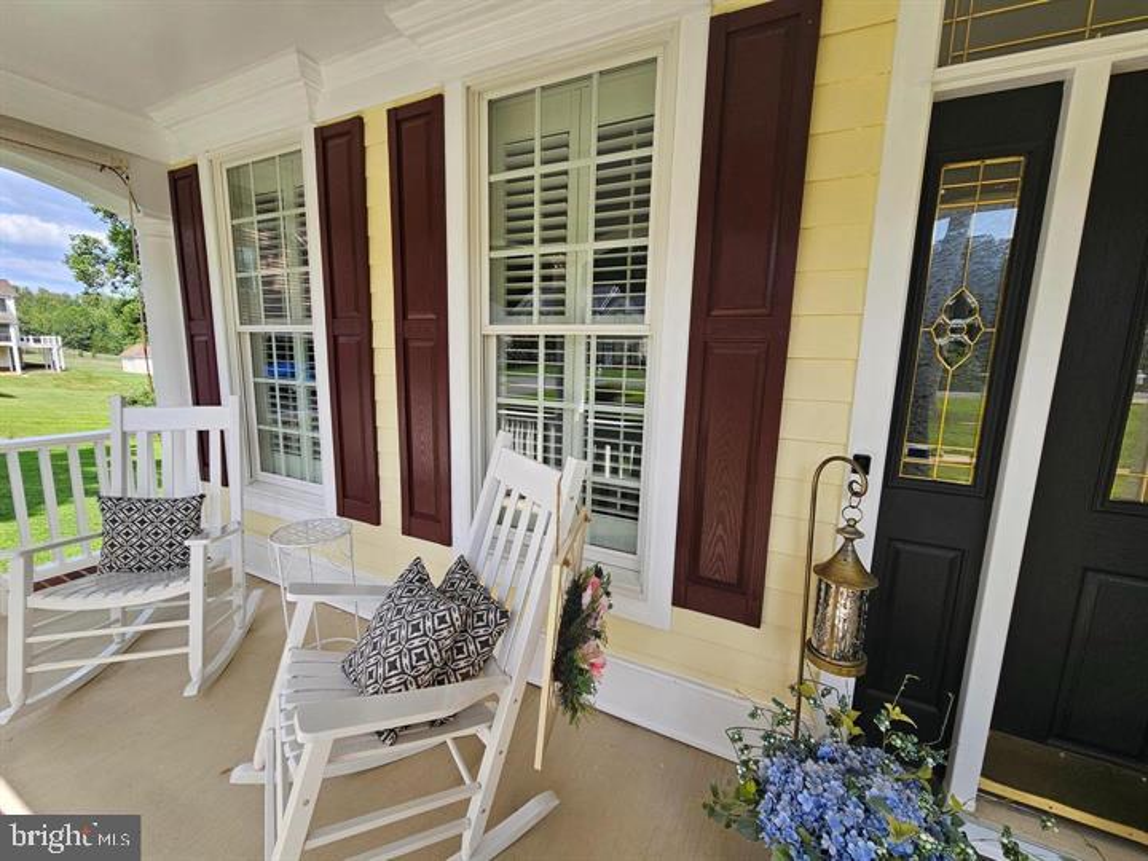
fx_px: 431
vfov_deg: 89.9
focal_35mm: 13
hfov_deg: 106.2
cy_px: 430
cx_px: 574
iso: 50
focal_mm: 2.2
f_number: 2.2
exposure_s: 1/496
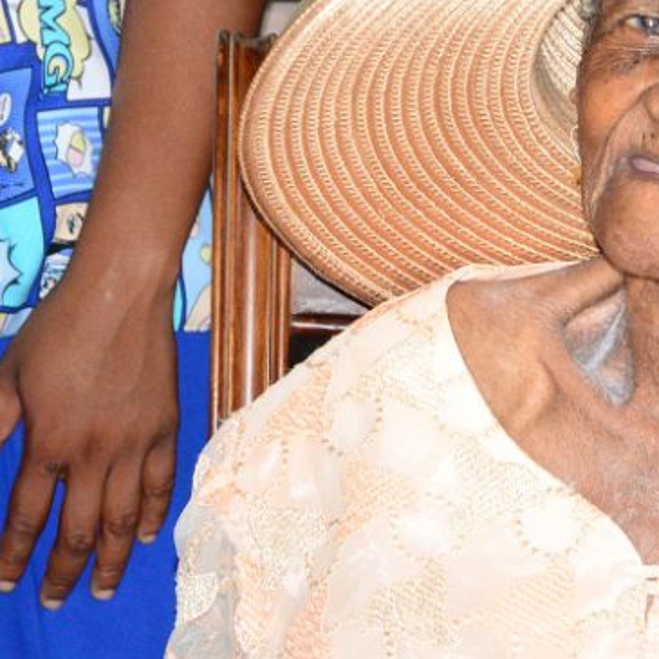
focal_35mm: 322
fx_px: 6935
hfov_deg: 5.4
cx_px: 650
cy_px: 151
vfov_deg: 5.4
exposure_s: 1/100
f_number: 10
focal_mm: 90
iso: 1600
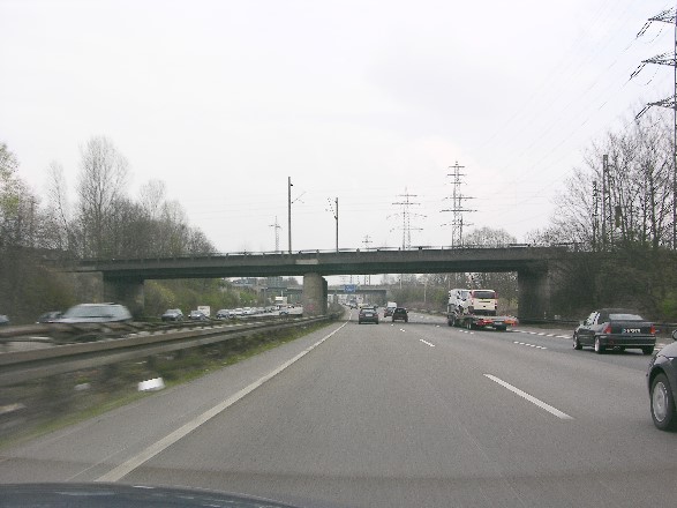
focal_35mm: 42
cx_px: 338
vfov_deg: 34.3
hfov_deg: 44.8
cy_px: 254
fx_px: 821
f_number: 7.3
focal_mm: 10.7
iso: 50
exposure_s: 1/77.5
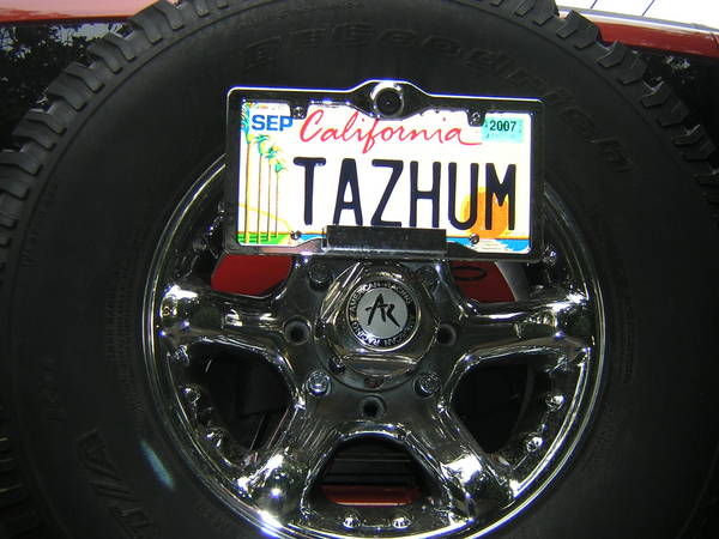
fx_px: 748
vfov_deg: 39.7
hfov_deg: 51.4
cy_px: 270
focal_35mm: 36
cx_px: 360
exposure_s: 1/60.1
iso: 100
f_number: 2.6
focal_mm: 4.7
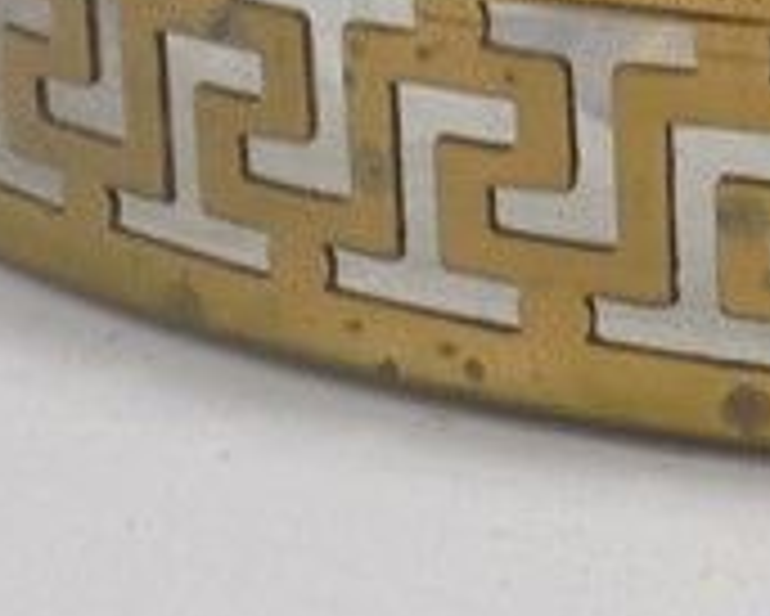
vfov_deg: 8.4
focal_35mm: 175
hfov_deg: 10.5
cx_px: 1283
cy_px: -636
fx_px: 3990
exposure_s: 1/60
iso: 100
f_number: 4
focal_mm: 6.1
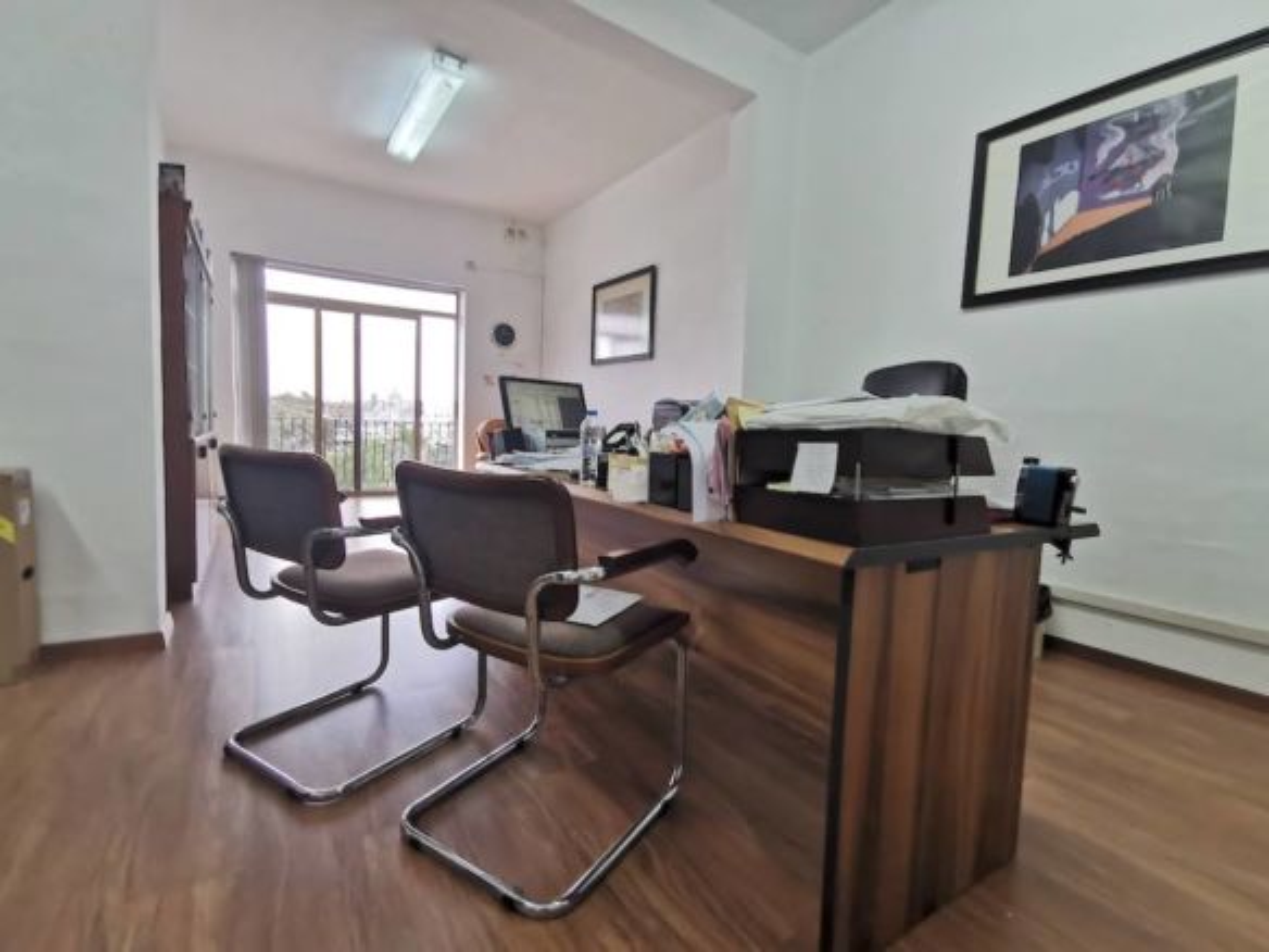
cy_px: 476
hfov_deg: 94.5
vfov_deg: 78.1
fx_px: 587
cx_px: 634
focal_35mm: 16
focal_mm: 2.35
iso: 160
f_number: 2.2
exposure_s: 1/100
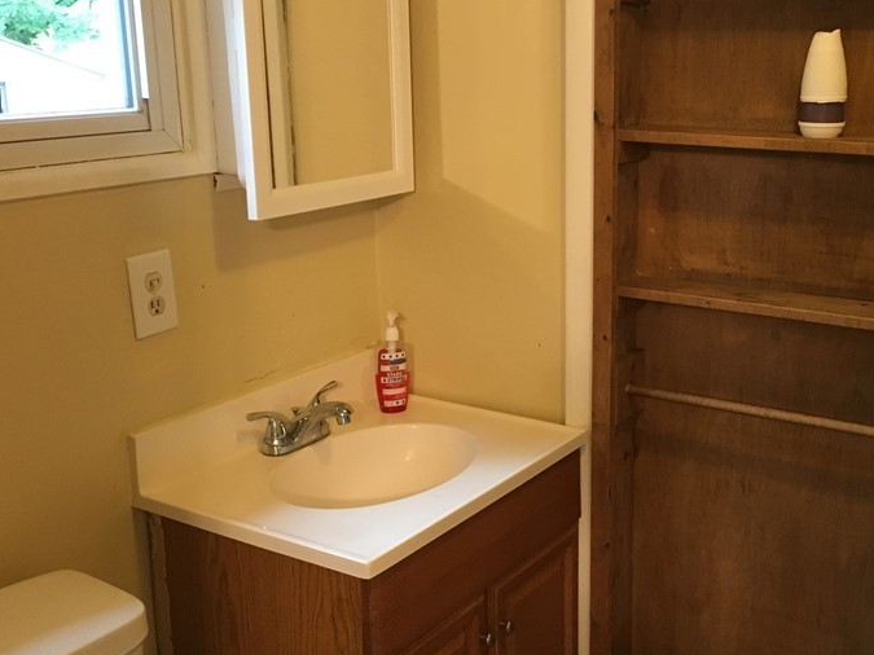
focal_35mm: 44
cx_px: 524
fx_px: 1111
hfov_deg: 42.7
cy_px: 307
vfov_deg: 32.9
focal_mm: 4.15
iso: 200
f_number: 2.2
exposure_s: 1/20
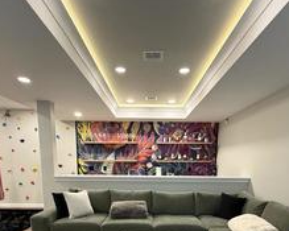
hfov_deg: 68.1
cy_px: 193
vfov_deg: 52.2
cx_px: 149
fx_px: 214
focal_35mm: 25
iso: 400
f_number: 2.2
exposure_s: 1/60
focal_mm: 2.22
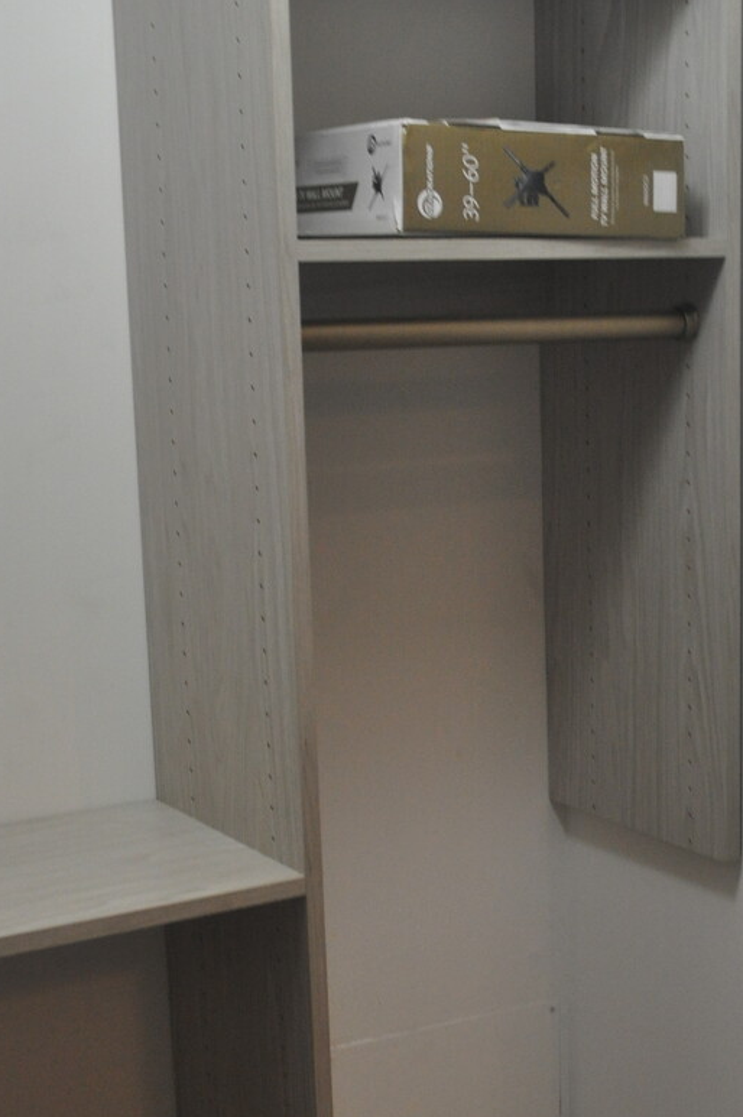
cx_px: 517
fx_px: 1985
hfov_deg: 21.1
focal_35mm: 64
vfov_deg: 31.4
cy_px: 666
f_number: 3.8
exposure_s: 1/50
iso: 800
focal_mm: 22
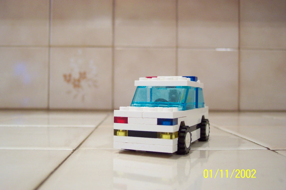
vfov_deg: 35.1
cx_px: 143
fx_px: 302
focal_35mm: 38
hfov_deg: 50.7
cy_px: 95
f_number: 2.8
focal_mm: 8
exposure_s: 1/20
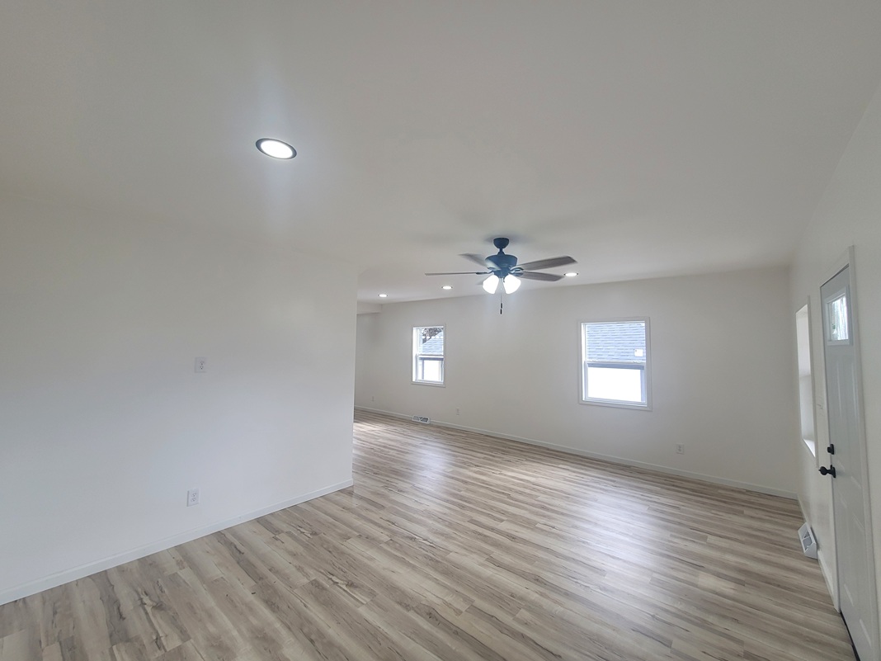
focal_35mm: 13
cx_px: 440
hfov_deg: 106.2
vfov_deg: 89.9
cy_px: 330
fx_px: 331
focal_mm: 2.2
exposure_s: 1/120
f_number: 2.2
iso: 100
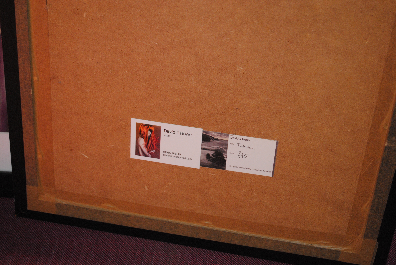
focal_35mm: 60
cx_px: 198
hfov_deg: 33.4
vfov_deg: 22.7
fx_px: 661
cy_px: 132
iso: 800
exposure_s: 1/60
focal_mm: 40
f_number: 5.3
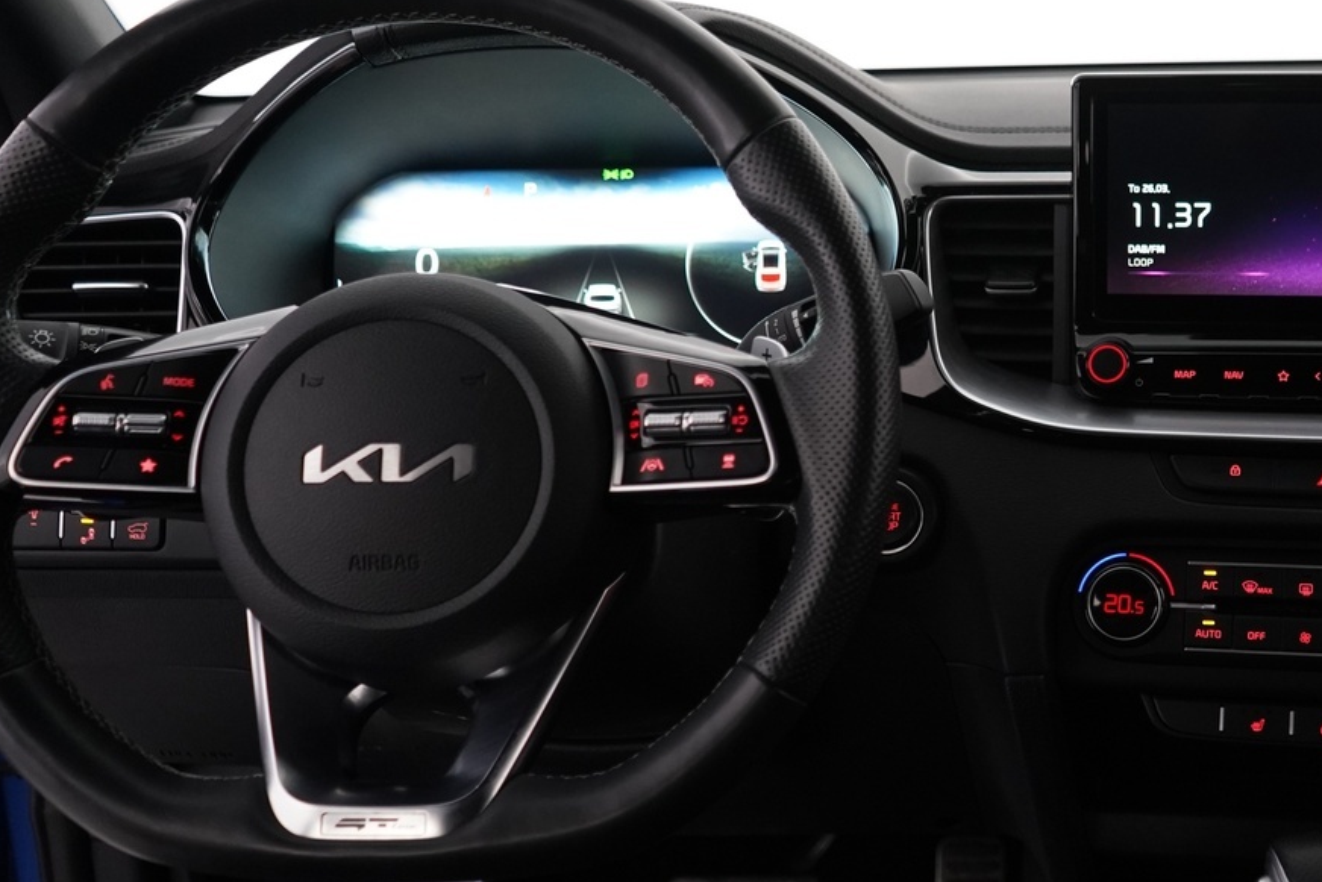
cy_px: 458
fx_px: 1910
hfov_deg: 36.8
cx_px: 1066
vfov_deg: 26.0
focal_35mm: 52
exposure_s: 1/50
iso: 2000
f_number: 3.5
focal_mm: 28
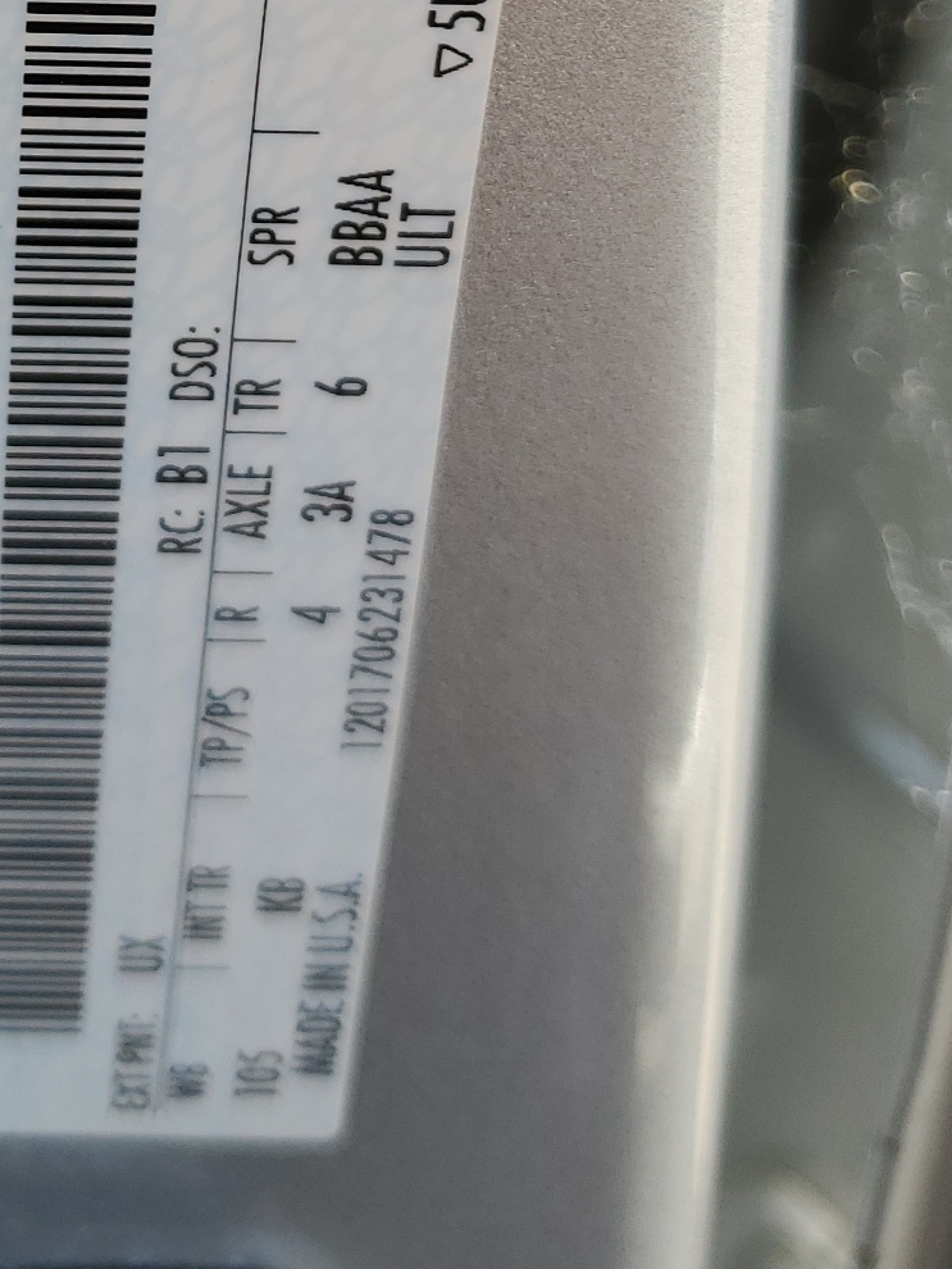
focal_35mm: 56
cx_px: 24
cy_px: 19
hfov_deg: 25.0
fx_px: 2053
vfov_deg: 31.9
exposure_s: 1/345
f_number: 1.5
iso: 50
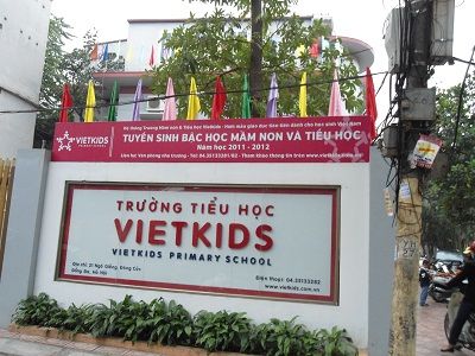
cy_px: 178
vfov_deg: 45.4
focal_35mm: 31
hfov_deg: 58.4
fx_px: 425
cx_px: 238
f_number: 3
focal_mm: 5.6
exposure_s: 1/25
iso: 400
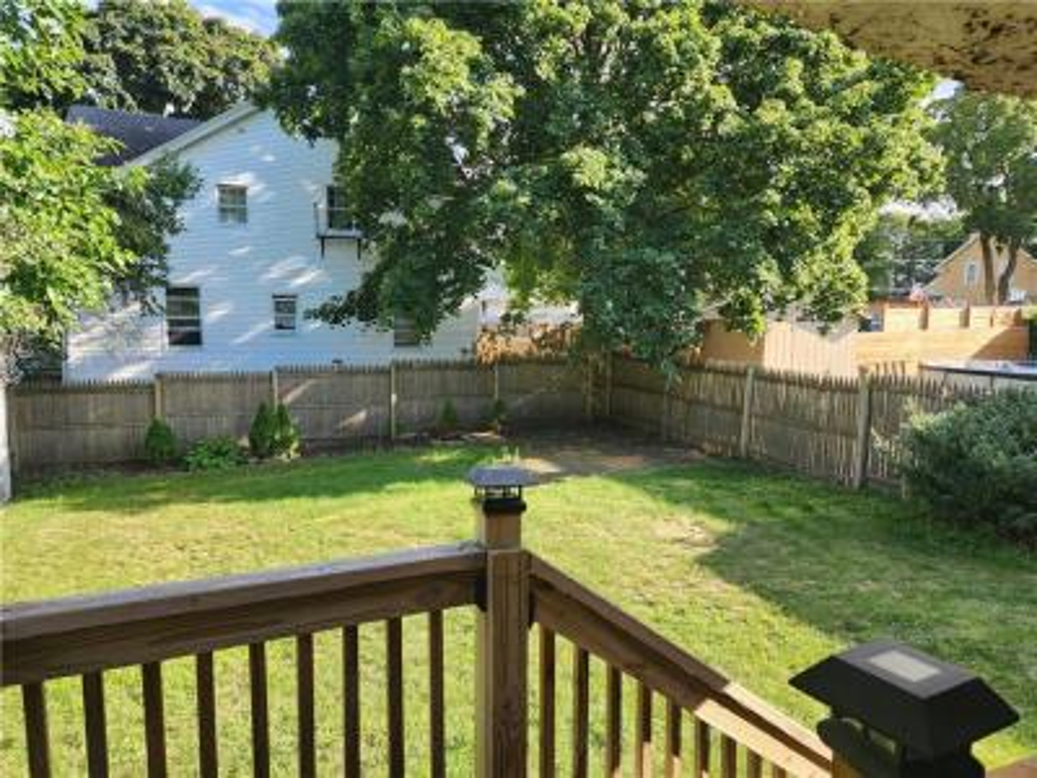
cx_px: 518
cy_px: 389
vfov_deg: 58.9
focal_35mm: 23
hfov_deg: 73.9
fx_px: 689
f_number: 1.8
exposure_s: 1/180
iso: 16
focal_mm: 6.4
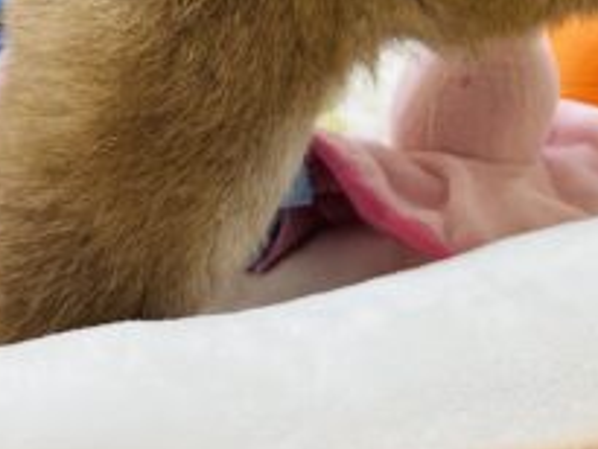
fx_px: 1400
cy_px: -242
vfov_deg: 16.5
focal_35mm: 81
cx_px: 653
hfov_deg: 22.8
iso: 80
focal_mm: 5.96
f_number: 1.6
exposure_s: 1/100
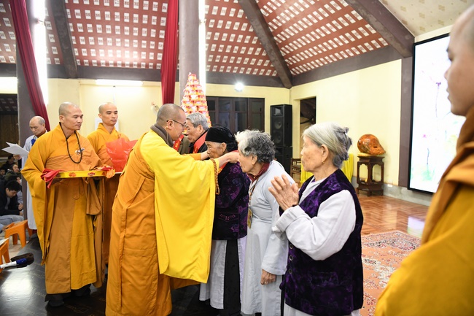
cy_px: 158
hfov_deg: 73.8
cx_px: 237
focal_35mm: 24
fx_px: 316
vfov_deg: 53.1
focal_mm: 24
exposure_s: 1/160
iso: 3200
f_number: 2.8
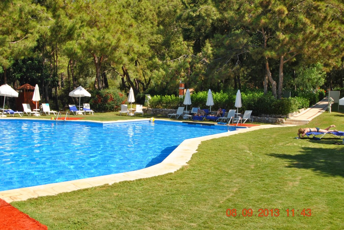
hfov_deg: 53.1
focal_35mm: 36
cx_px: 172
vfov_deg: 37.0
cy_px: 115
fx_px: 344
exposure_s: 1/200
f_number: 7.1
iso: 100
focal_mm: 24
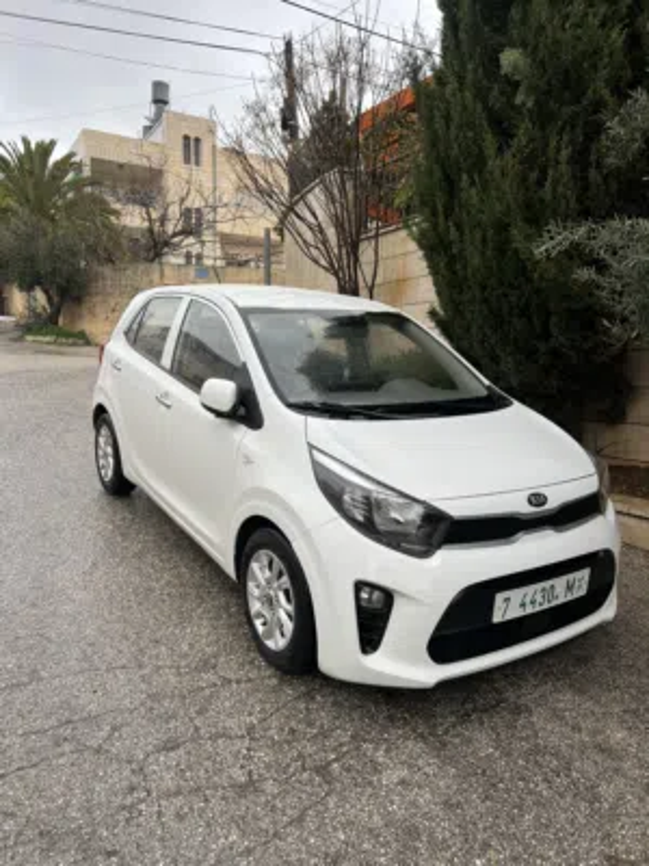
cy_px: 433
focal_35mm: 26
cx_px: 324
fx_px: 650
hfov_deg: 53.1
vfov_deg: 67.3
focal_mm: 5.7
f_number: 1.5
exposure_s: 1/121
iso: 50
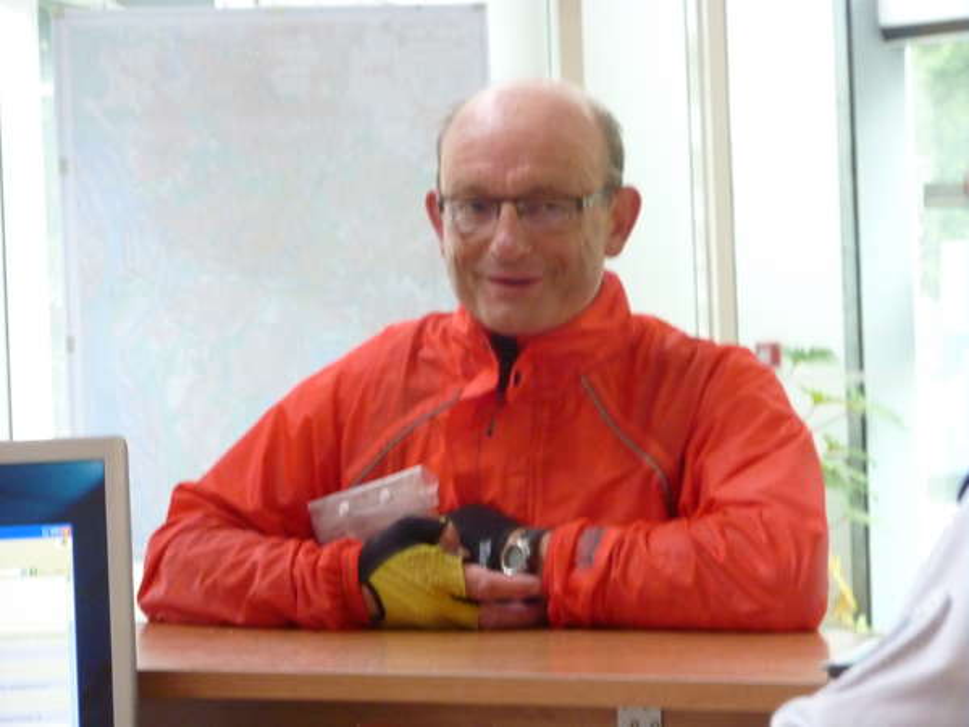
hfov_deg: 15.4
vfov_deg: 11.6
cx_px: 484
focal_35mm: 128
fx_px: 3583
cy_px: 364
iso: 800
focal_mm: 21
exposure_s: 1/13
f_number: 4.4
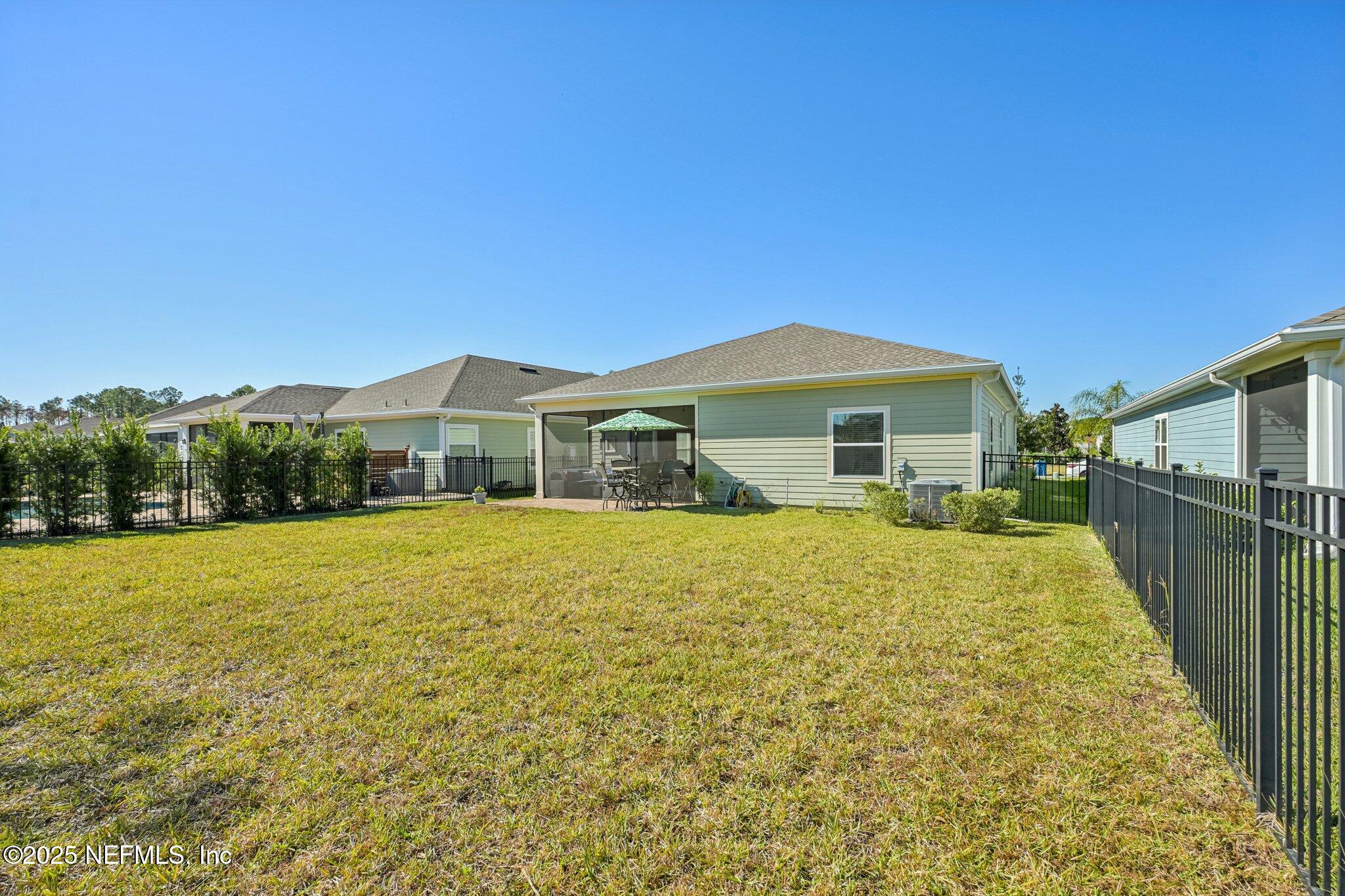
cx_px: 672
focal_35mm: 16
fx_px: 598
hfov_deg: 96.7
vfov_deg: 73.7
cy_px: 448
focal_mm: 16
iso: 100
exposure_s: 1/250
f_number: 8
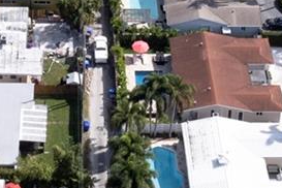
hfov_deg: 15.8
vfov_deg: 9.9
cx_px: 62
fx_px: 1010
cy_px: -188
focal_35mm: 129
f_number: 2.8
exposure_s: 1/2000
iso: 140
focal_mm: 8.38
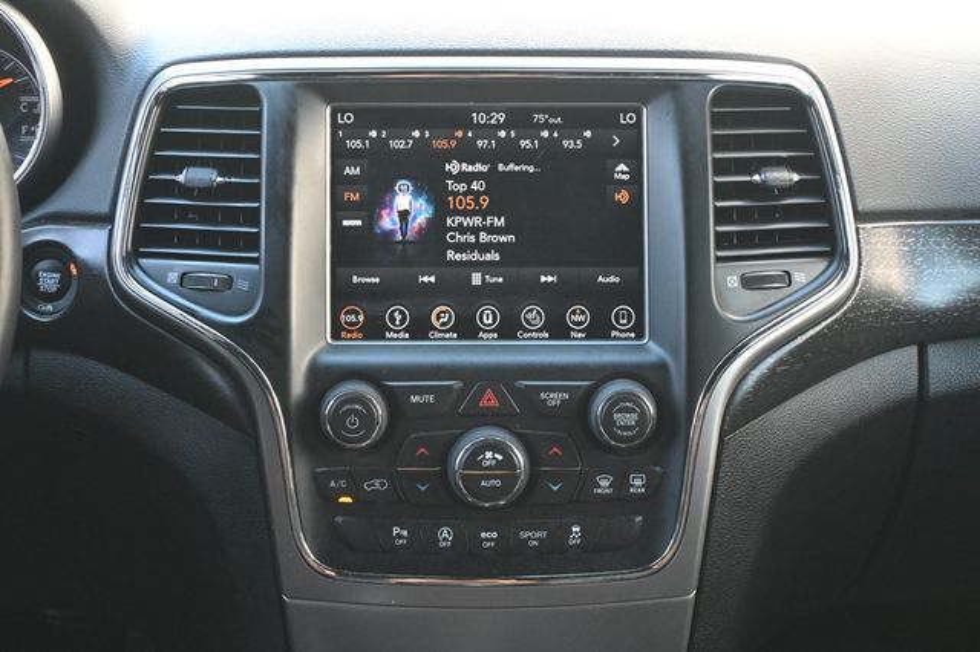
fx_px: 1755
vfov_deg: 21.1
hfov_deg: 31.2
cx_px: 490
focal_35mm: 64
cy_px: 326
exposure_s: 1/125
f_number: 6
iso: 3200
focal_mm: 43
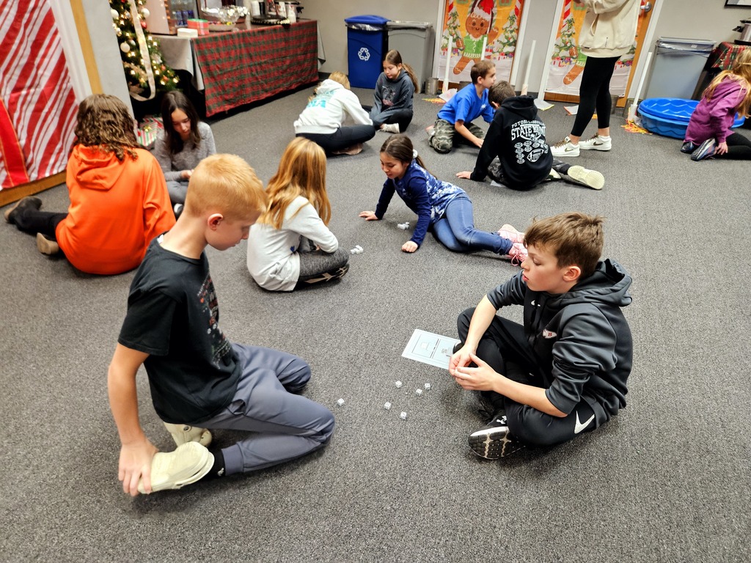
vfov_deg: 58.9
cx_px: 376
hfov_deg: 73.9
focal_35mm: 23
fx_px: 499
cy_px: 282
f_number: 1.8
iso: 1000
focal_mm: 5.4
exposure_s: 1/120
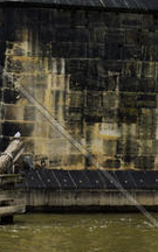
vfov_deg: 5.5
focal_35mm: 384
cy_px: -32
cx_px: -101
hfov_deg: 3.4
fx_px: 2646
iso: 100
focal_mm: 62
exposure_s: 1/45
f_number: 5.6
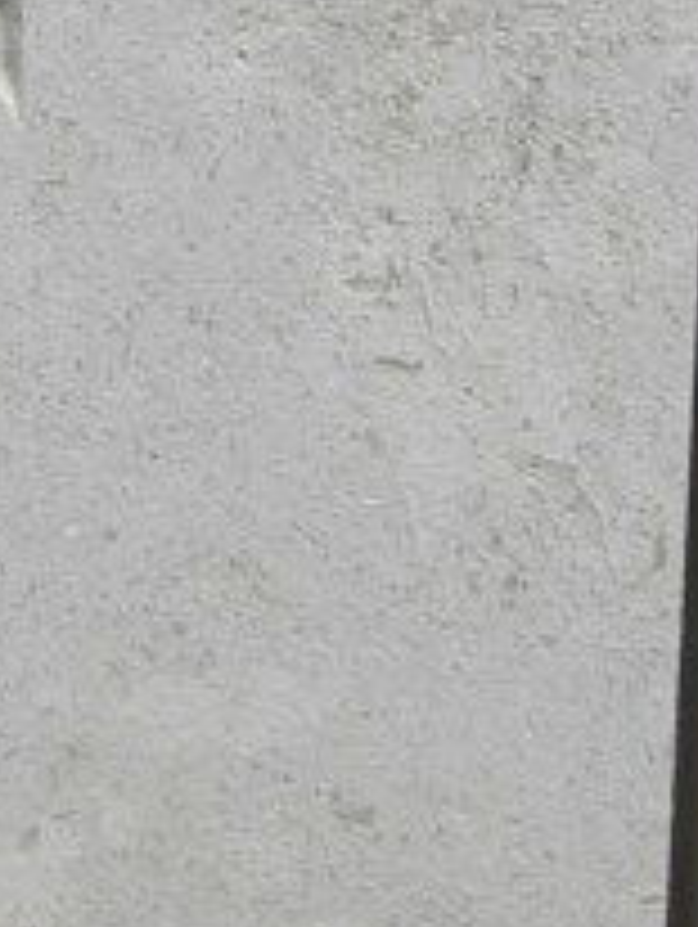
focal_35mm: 258
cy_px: -738
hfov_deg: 5.7
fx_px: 6922
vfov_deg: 7.4
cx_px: -531
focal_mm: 9.2
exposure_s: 1/284
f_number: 5.6
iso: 64
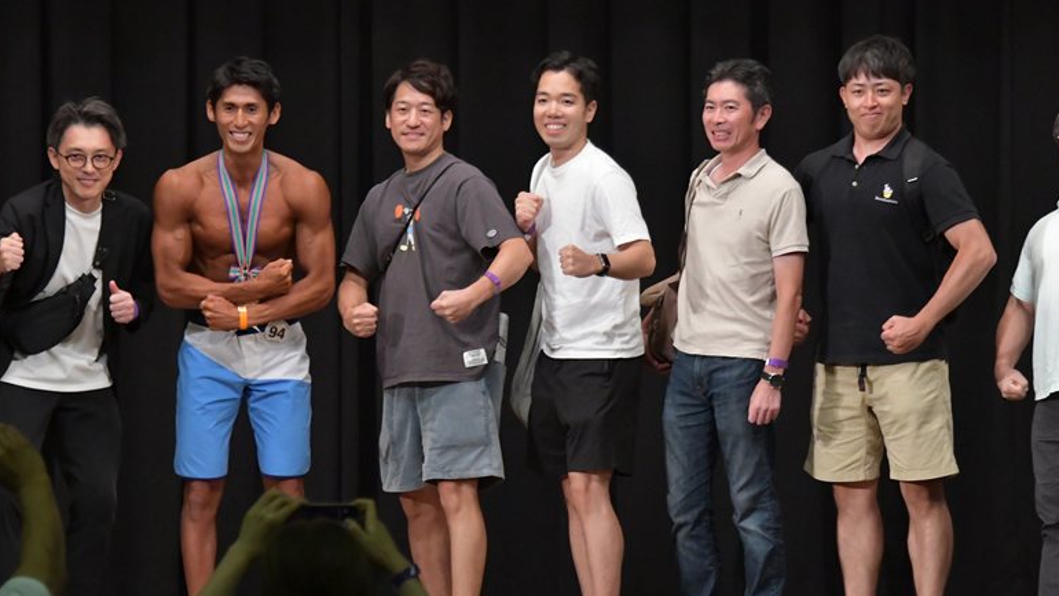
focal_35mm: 237
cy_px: 345
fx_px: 6655
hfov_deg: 9.1
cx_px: 529
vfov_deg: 5.1
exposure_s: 1/400
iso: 6400
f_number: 5.6
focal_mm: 150
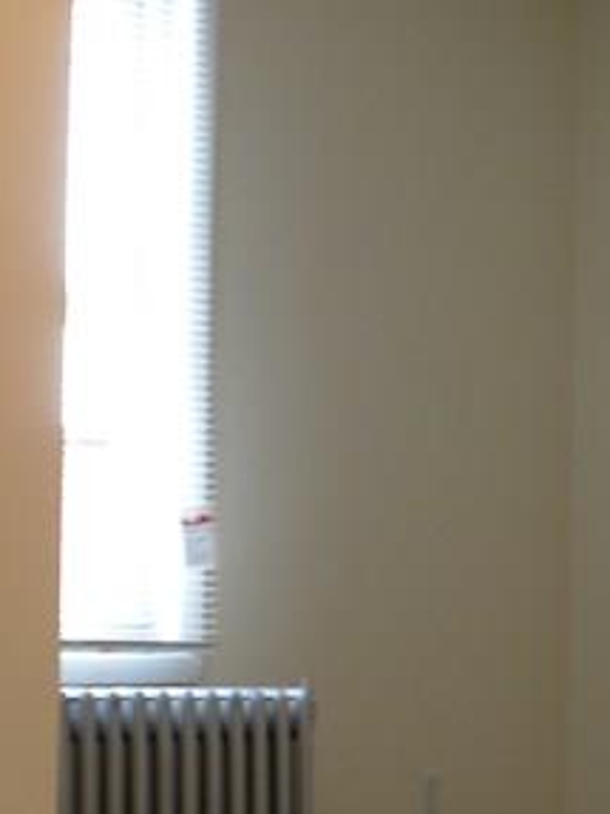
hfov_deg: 11.0
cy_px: 587
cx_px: 723
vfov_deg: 14.9
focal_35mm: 132
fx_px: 3104
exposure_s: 1/9.7
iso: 64
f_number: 3.5
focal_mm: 6.6
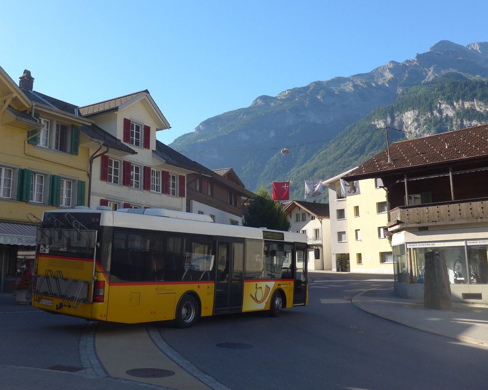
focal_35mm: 36
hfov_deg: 49.9
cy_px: 170
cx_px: 191
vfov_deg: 41.1
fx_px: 520
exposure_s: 1/640
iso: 80
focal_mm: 6
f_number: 2.8
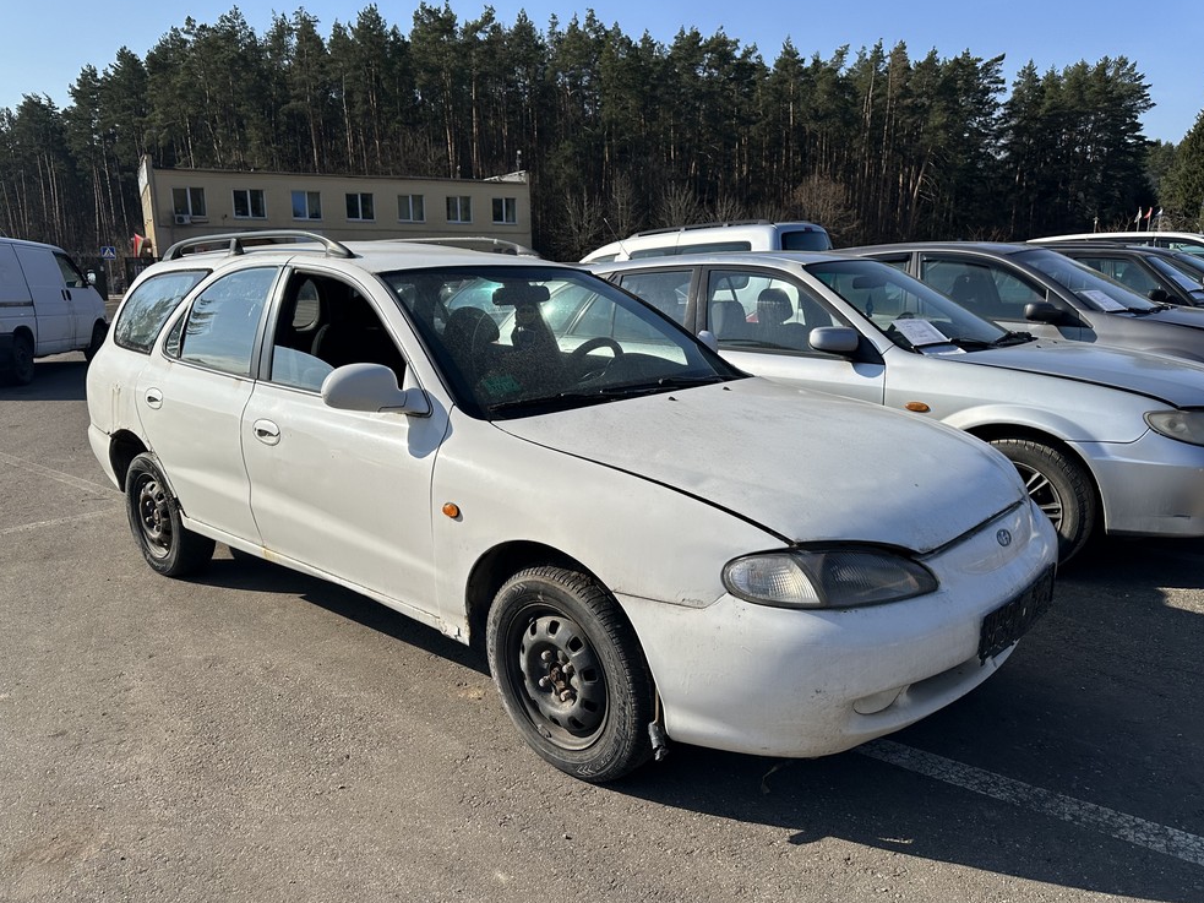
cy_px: 459
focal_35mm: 25
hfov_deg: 69.4
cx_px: 585
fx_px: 869
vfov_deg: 54.9
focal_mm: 6.86
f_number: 1.78
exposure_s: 1/6623
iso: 80
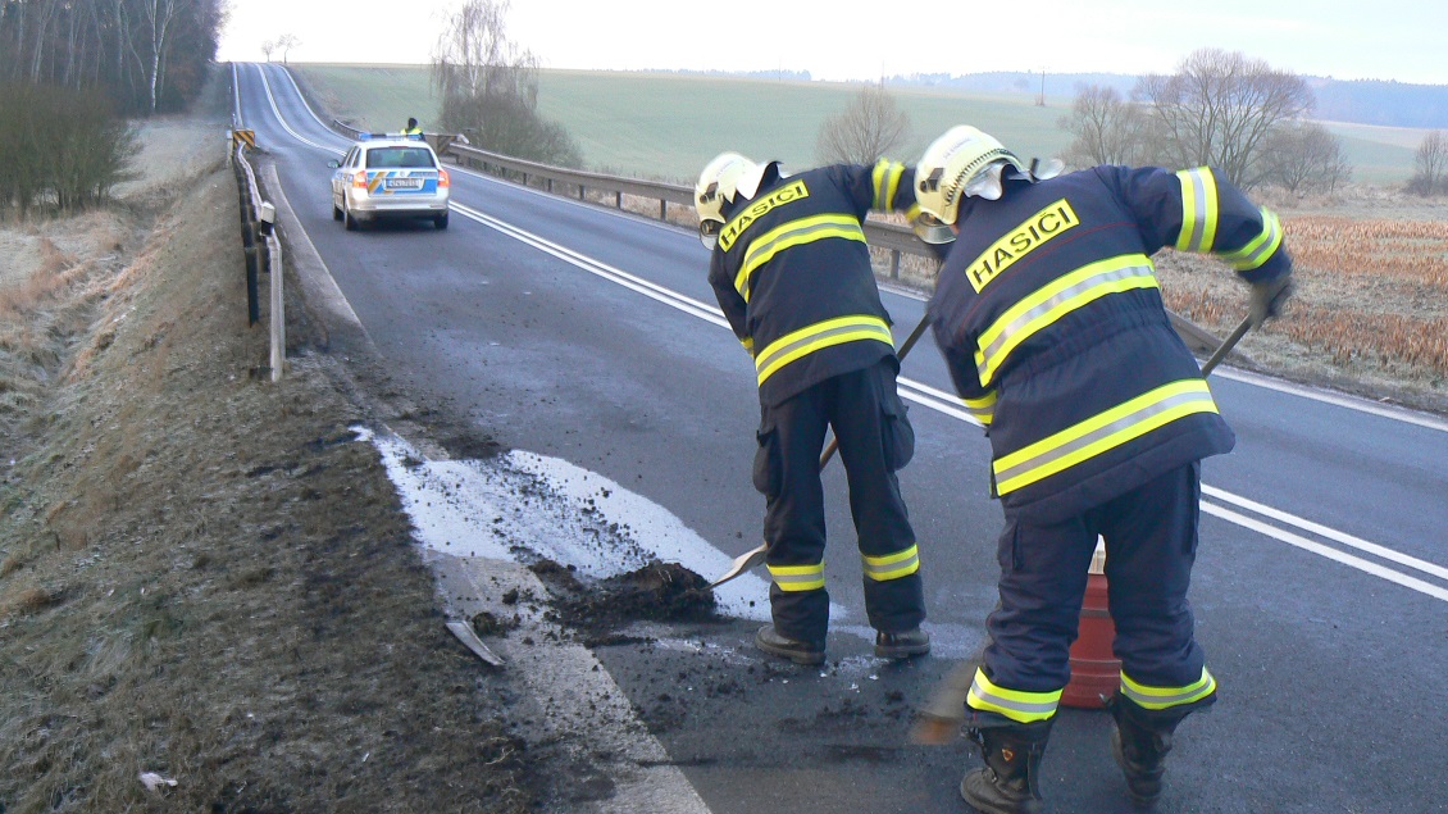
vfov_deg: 29.7
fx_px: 1535
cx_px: 715
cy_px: 428
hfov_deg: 50.5
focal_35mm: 40
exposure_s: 1/30
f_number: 2.8
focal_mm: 6
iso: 100
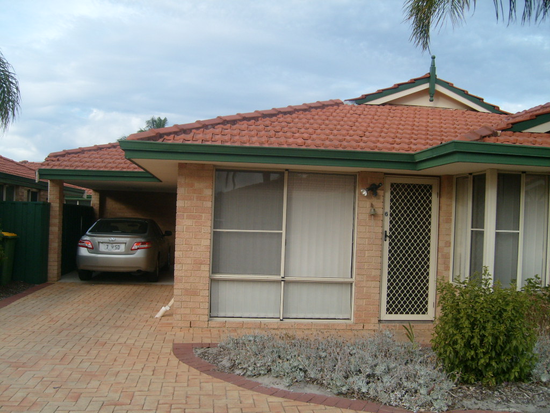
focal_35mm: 35
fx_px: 556
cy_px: 206
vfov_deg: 40.7
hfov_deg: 52.6
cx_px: 275
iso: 80
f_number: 7.1
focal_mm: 5.8
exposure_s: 1/125
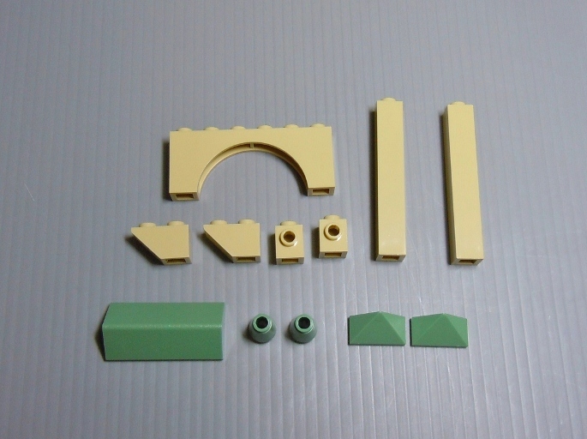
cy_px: 220
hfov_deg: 60.0
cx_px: 294
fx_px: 508
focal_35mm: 30
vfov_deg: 46.7
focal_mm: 5.4
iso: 200
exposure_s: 1/30
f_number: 3.5
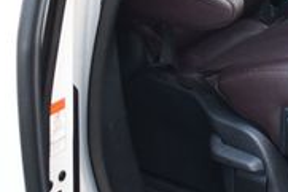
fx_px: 1017
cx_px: 336
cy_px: -36
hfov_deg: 15.6
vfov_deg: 10.6
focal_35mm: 127
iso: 800
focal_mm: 18
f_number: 3.5
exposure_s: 1/250
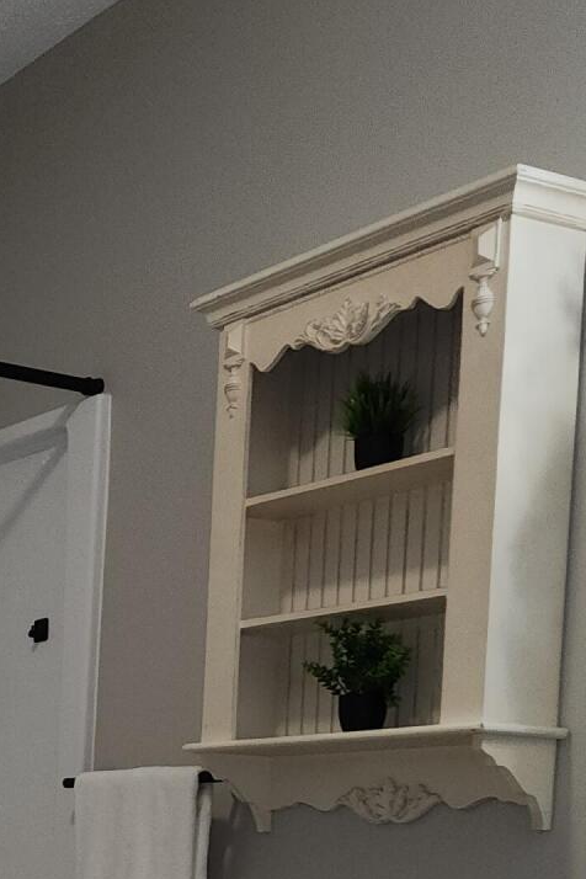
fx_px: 1636
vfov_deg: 27.3
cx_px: -244
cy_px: 992
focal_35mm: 67
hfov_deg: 18.4
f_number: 1.8
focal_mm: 6.4
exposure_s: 1/30
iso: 100
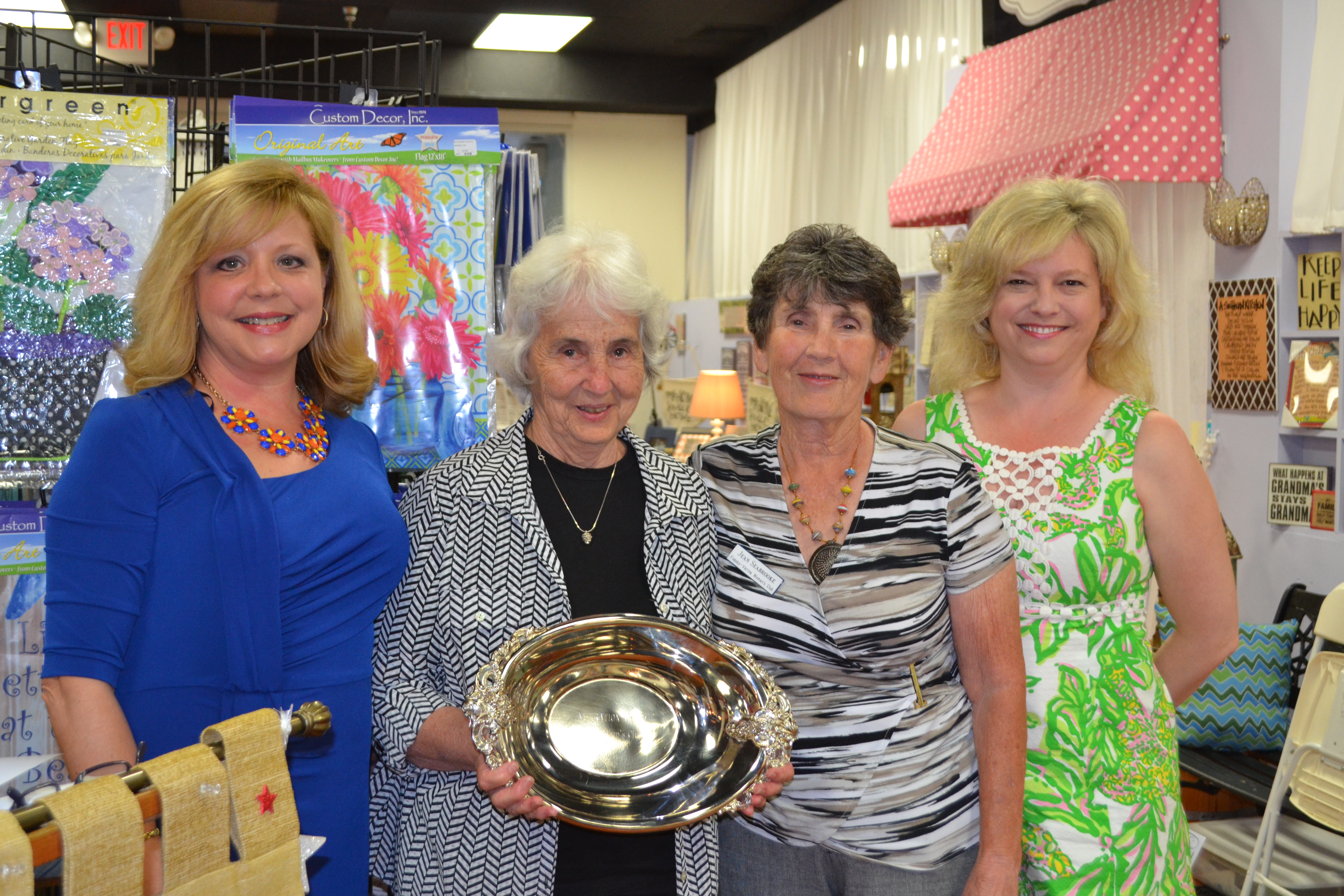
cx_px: 672
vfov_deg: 29.9
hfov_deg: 43.6
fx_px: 1680
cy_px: 448
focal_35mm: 45
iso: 1100
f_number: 4.5
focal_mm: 30
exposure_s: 1/60
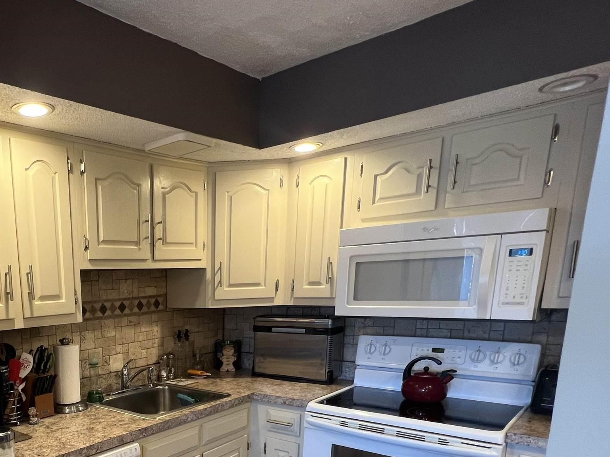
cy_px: 397
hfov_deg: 60.7
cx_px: 106
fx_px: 458
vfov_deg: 48.4
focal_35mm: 26
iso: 160
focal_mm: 1.57
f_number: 1.8
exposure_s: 1/60
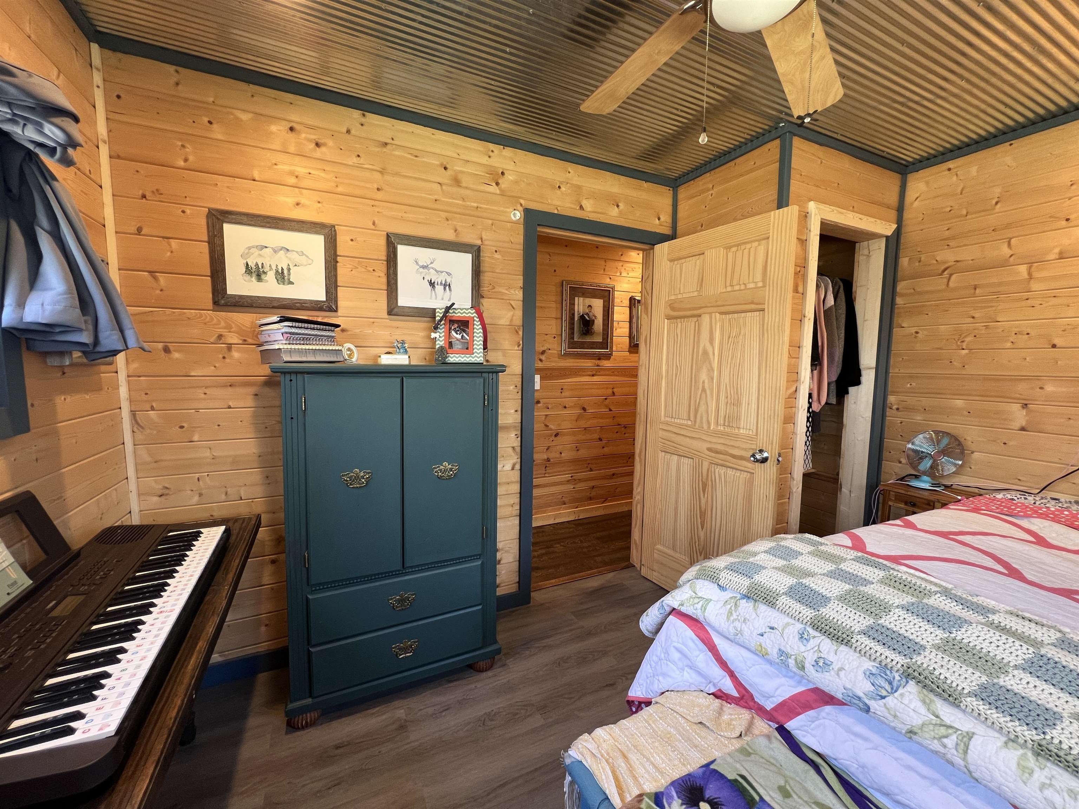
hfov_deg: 106.2
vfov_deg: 89.9
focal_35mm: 13
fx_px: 405
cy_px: 404
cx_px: 540
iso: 100
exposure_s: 1/30
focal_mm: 1.57
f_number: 1.8
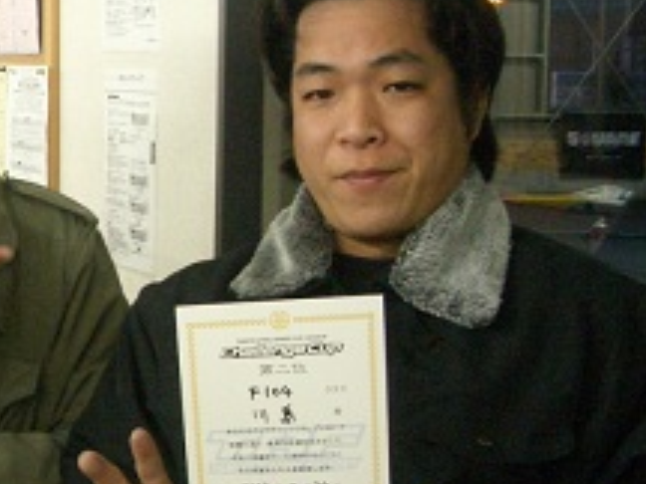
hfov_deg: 21.9
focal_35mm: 83
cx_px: -114
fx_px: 1549
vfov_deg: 17.8
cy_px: 239
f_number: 2.6
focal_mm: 5.8
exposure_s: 1/30
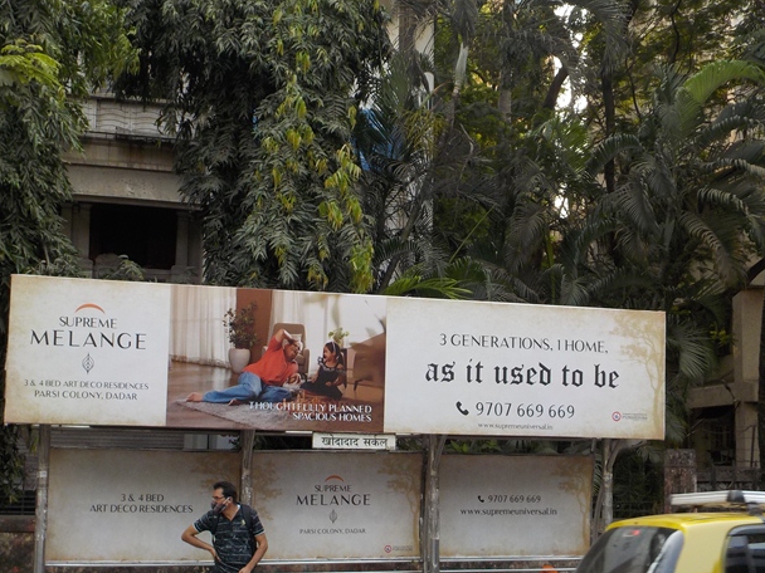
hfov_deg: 38.2
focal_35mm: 50
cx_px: 356
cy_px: 367
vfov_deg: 29.0
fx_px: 1105
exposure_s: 1/160
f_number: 3.7
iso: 125
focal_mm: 5.2
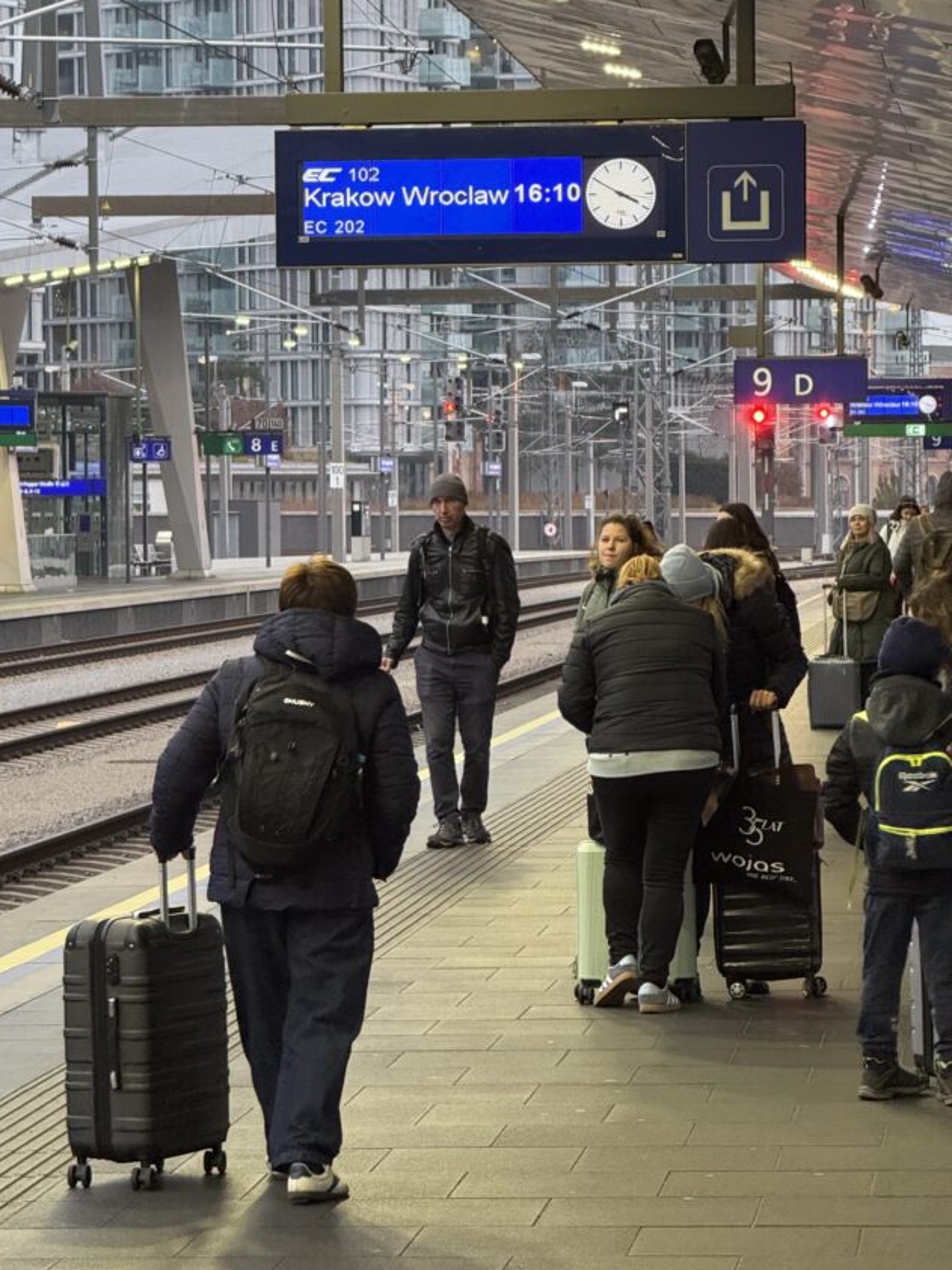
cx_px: 397
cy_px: 641
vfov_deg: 13.5
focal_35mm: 146
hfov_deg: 10.2
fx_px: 5356
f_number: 2.8
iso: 250
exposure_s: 1/60
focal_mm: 15.66
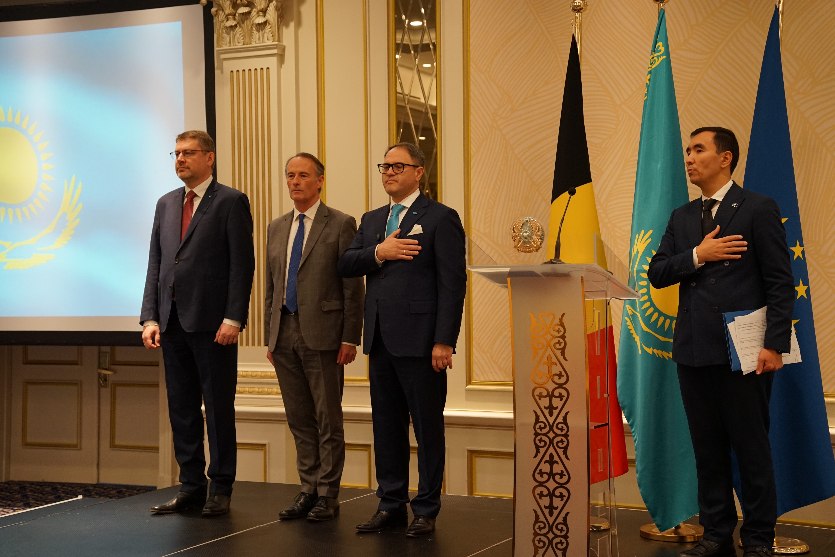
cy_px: 278
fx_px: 1343
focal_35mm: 58
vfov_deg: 23.4
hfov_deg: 34.5
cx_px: 418
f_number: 4
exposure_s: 1/160
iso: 1600
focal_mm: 57.9
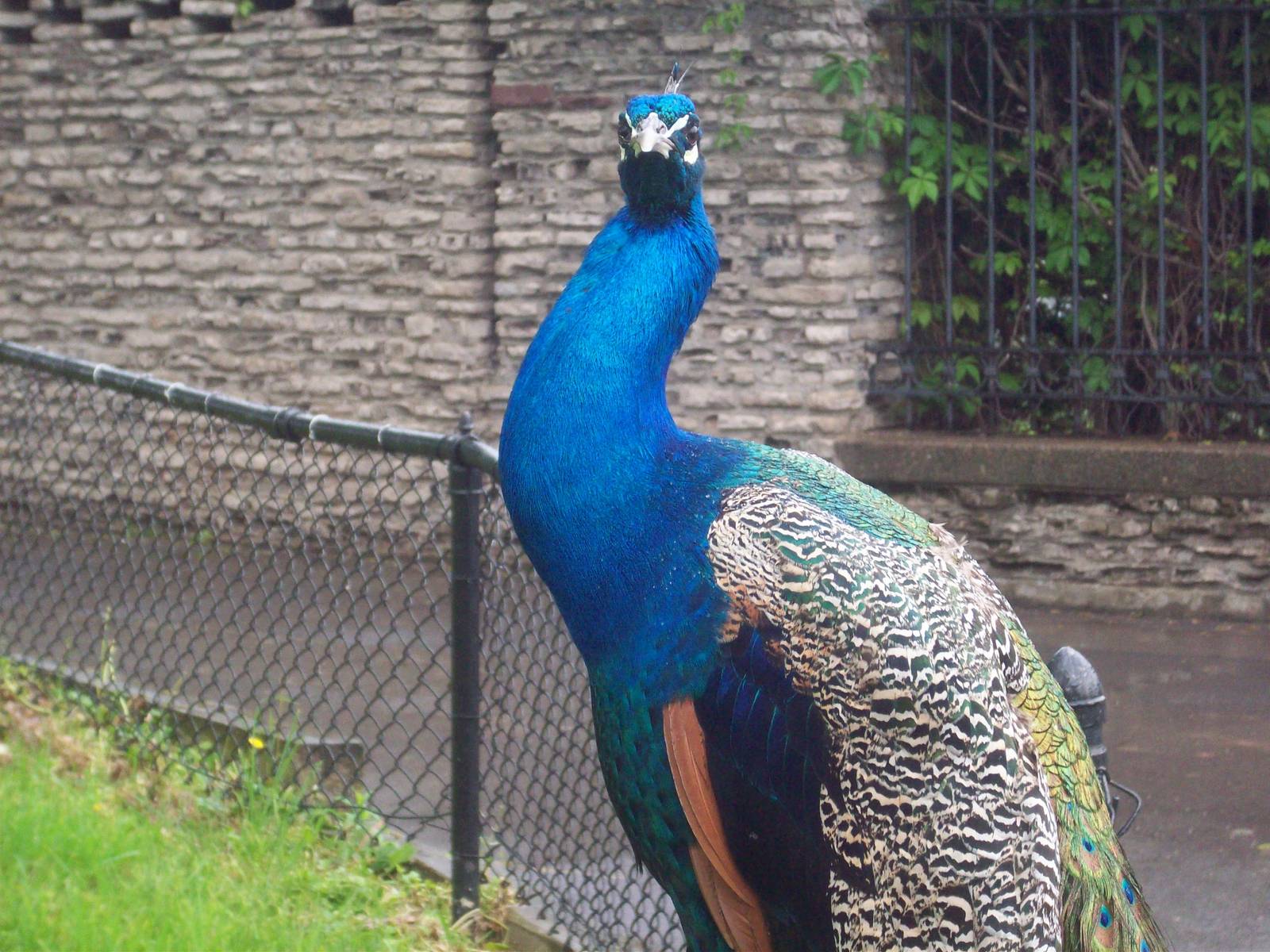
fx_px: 4072
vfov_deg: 13.3
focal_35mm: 111
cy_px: 476
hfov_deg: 17.7
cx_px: 635
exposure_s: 1/58.6
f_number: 5.2
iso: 160
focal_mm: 18.6
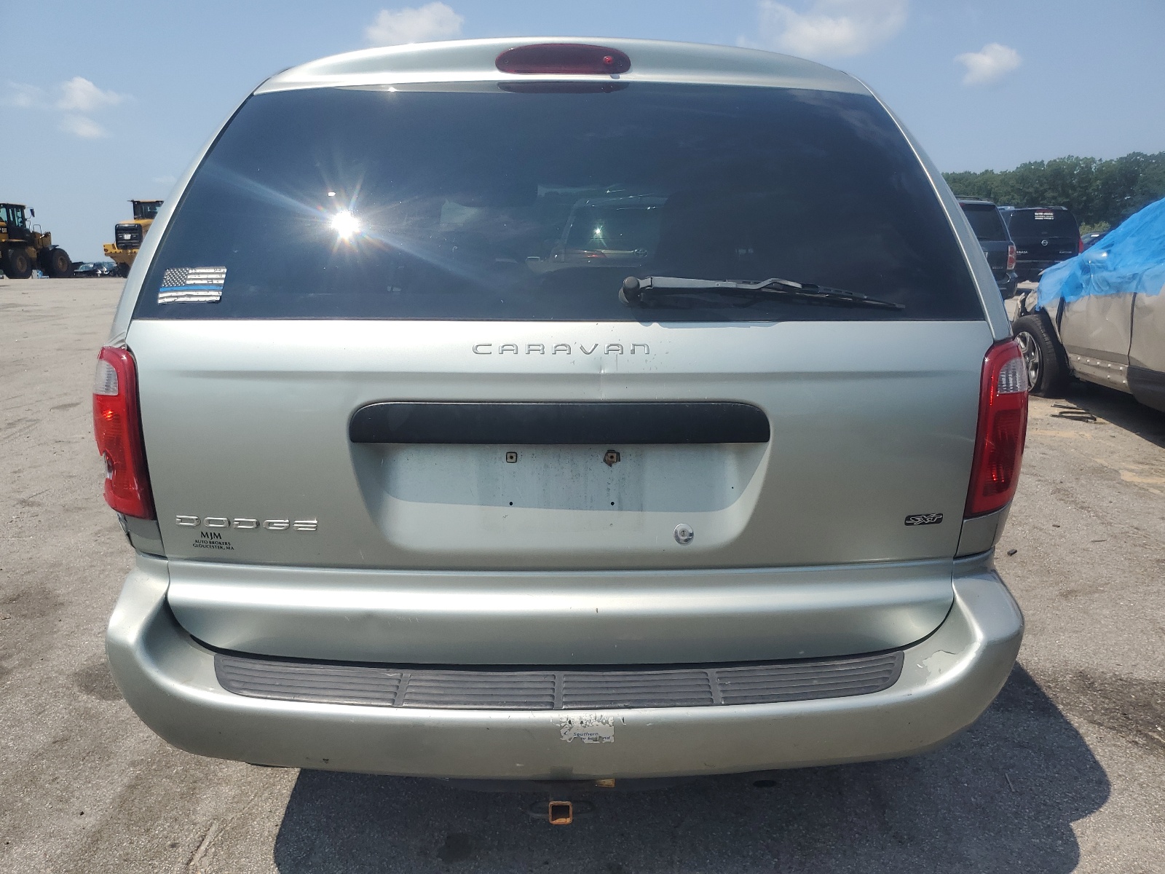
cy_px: 437
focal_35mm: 26
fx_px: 875
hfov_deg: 67.3
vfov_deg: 53.1
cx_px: 582
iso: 50
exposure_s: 1/3333
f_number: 1.5
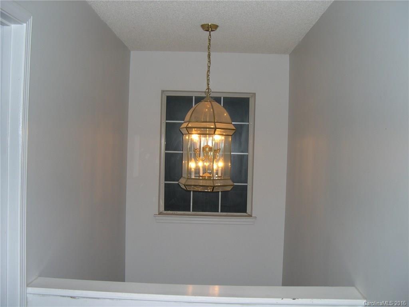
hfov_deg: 49.0
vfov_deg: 37.7
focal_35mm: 38
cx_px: 204
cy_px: 154
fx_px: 449
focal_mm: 8
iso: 100
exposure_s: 1/60
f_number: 2.8
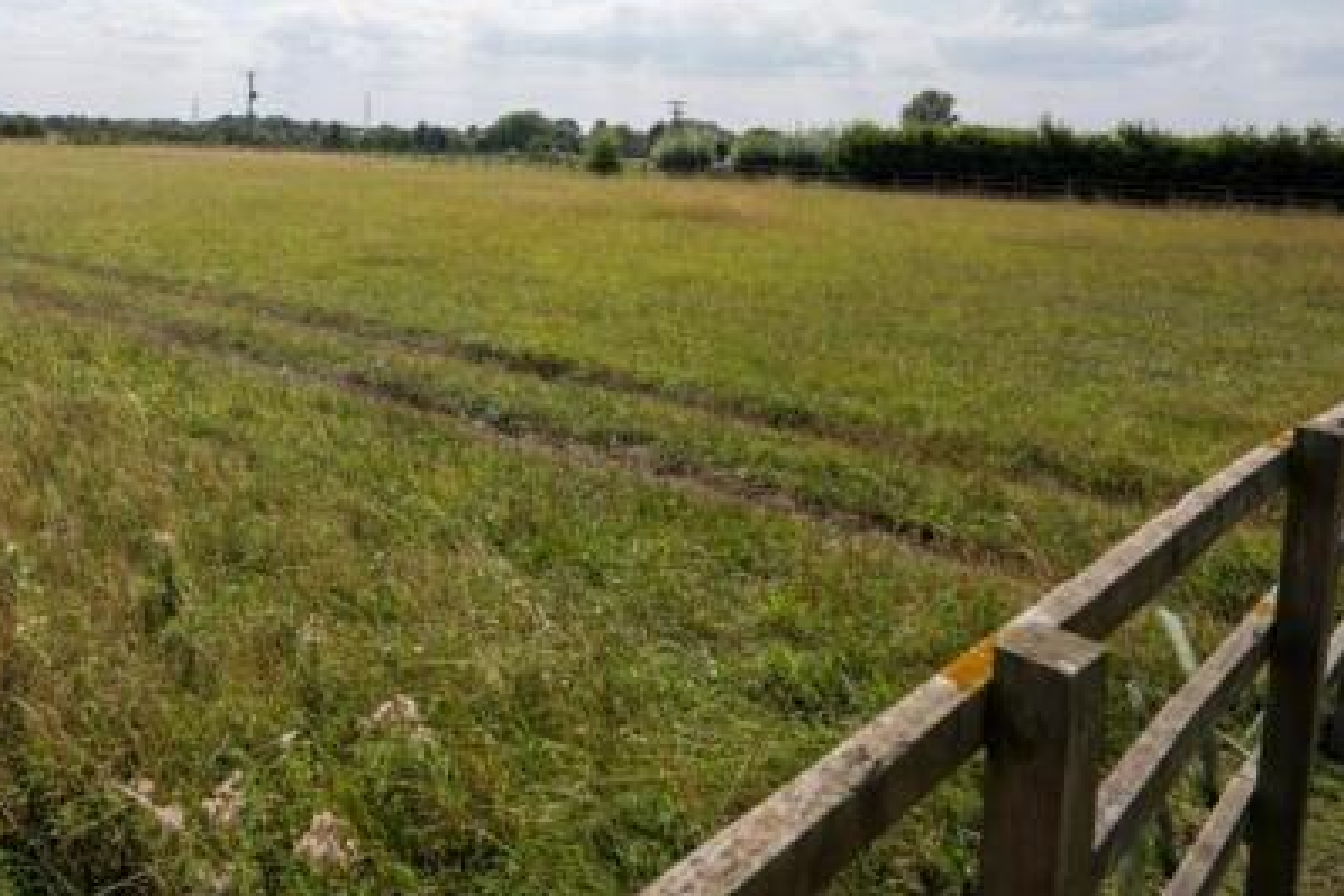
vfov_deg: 51.7
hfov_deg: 68.3
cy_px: 180
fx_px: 859
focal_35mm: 23
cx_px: 254
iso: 64
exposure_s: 1/1600
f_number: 4.5
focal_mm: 14
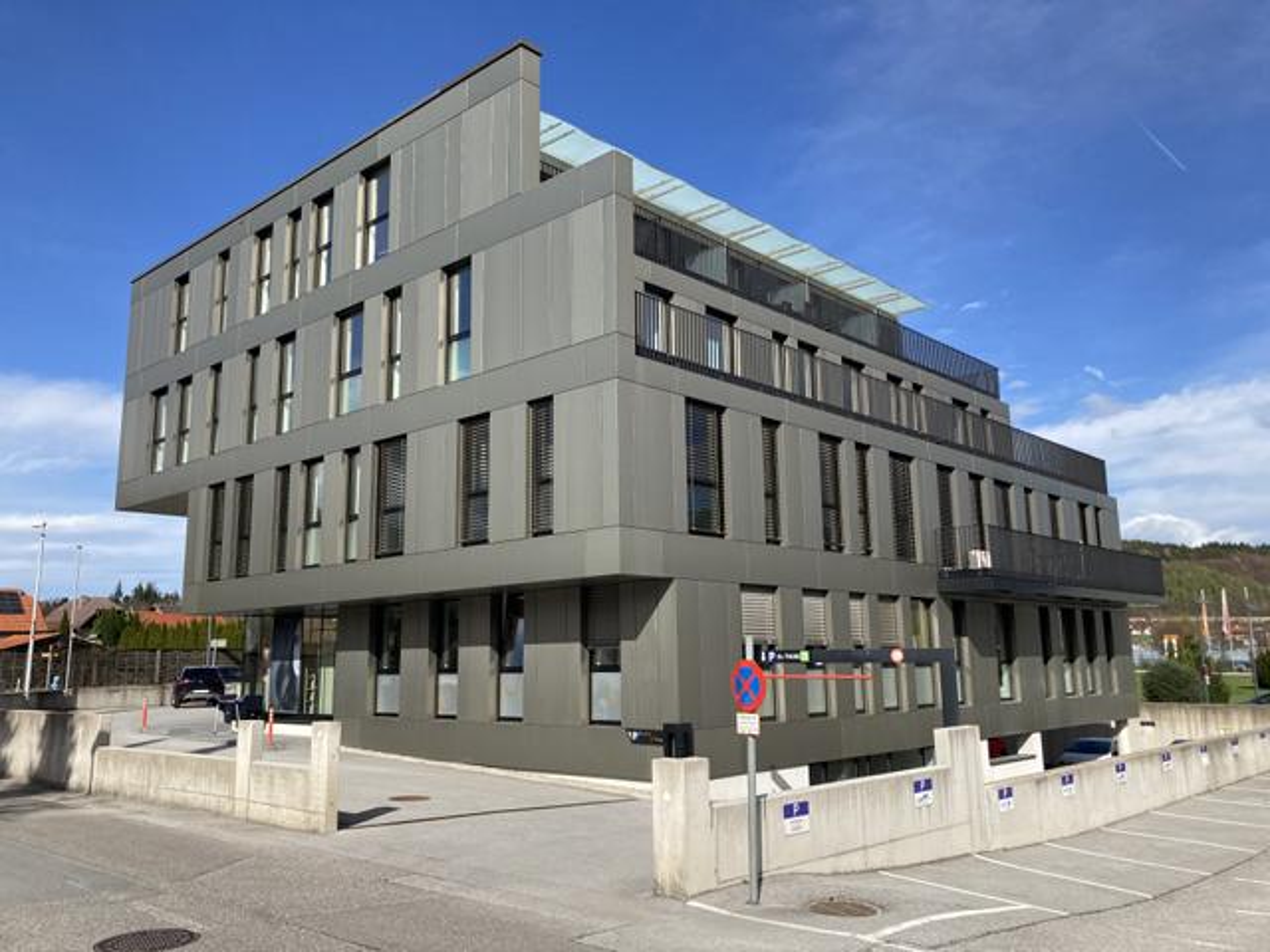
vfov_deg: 49.7
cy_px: 476
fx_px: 1027
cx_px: 635
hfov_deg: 63.4
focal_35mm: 28
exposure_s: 1/2088
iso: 20
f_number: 1.8
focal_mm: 3.99
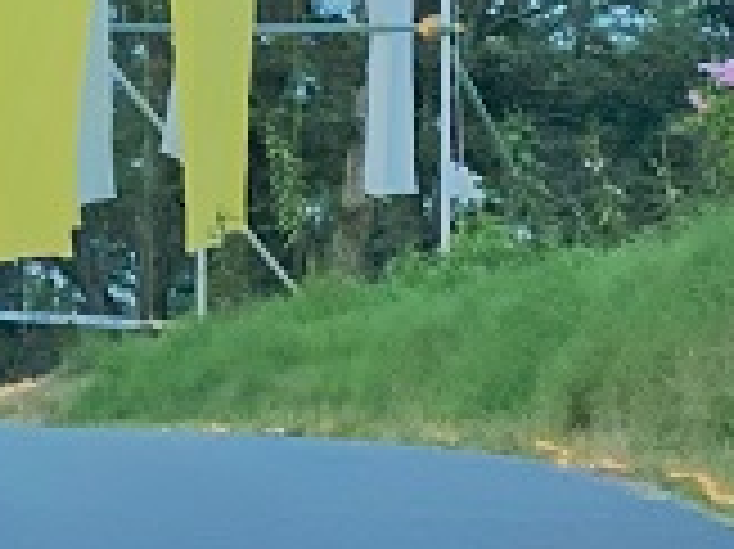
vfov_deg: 4.6
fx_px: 6780
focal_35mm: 320
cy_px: -675
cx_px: -509
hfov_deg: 6.1
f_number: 2
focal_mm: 6
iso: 160
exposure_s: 1/60
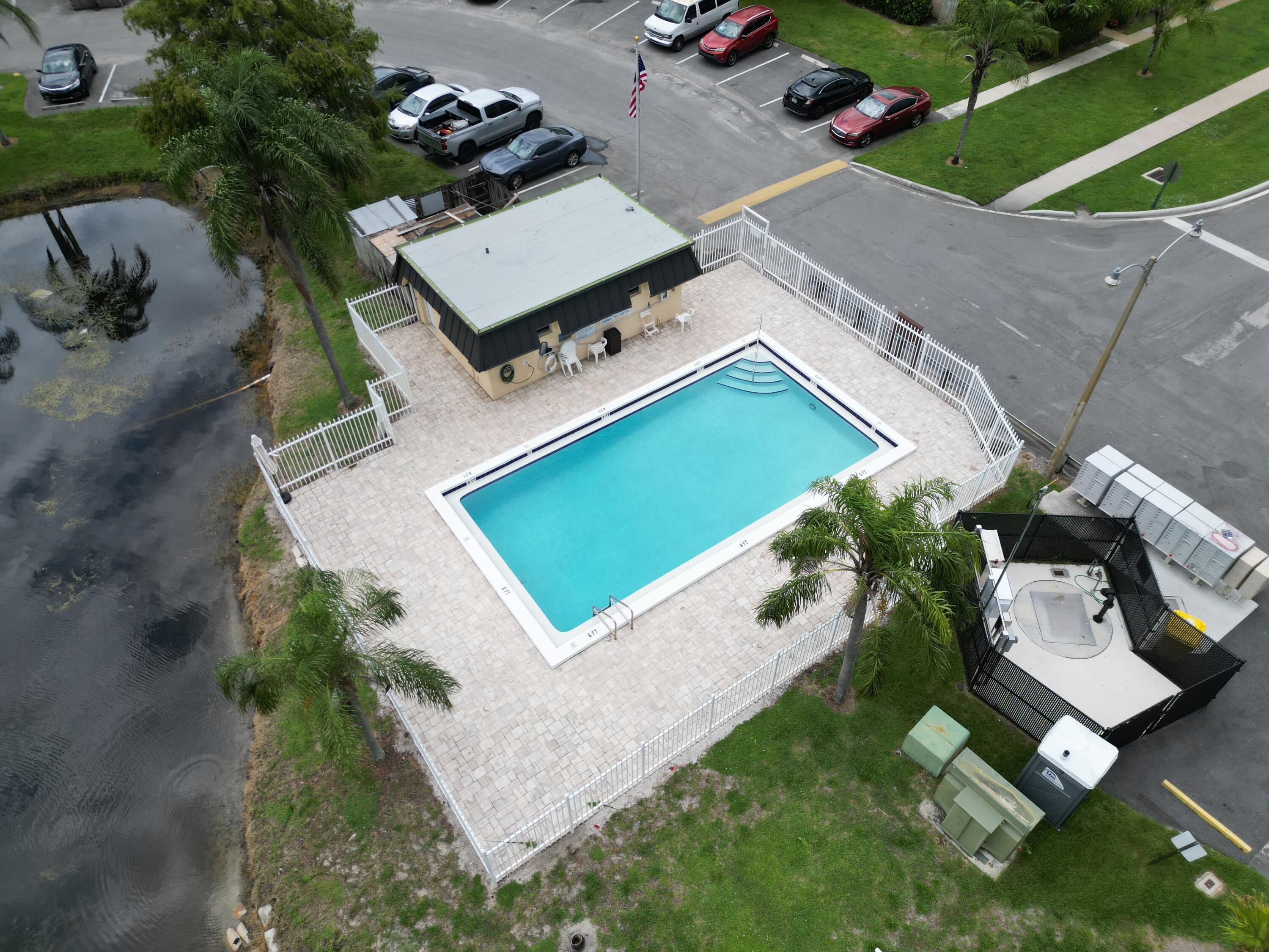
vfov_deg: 56.8
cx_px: 634
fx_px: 880
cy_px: 476
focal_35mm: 24
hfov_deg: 71.6
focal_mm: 6.72
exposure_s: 1/2500
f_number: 1.7
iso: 140
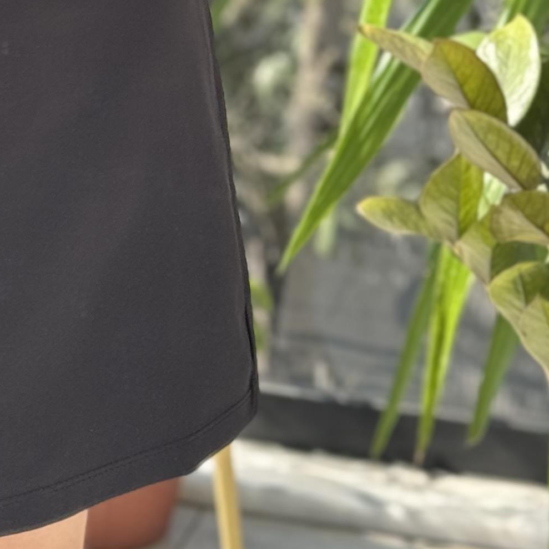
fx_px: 3104
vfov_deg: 9.6
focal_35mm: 173
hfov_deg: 10.0
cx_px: -63
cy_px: -468
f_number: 1.78
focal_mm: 6.86
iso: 64
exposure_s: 1/364
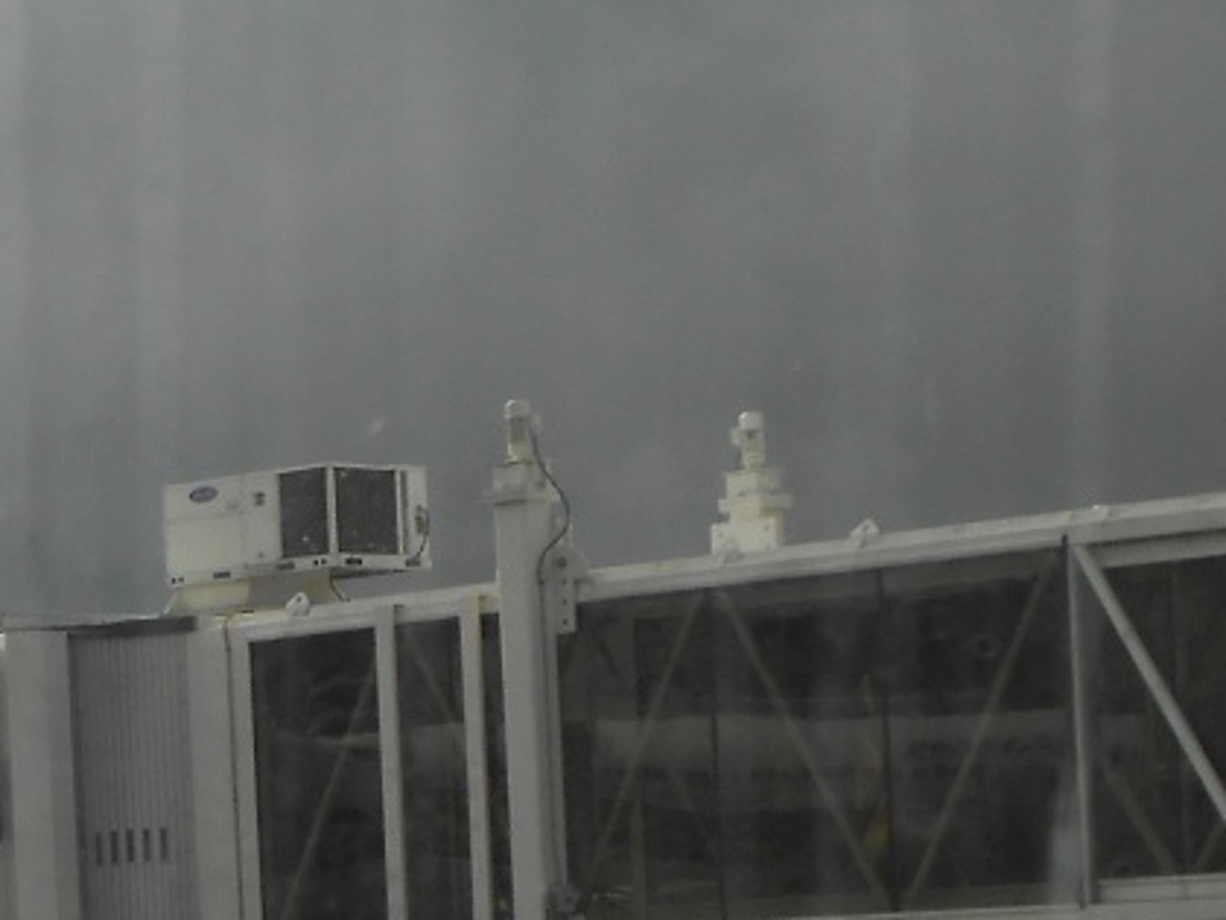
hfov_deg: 12.8
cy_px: 1091
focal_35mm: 145
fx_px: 5135
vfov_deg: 10.1
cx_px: -664
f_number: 4.5
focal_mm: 7.8
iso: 80
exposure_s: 1/500
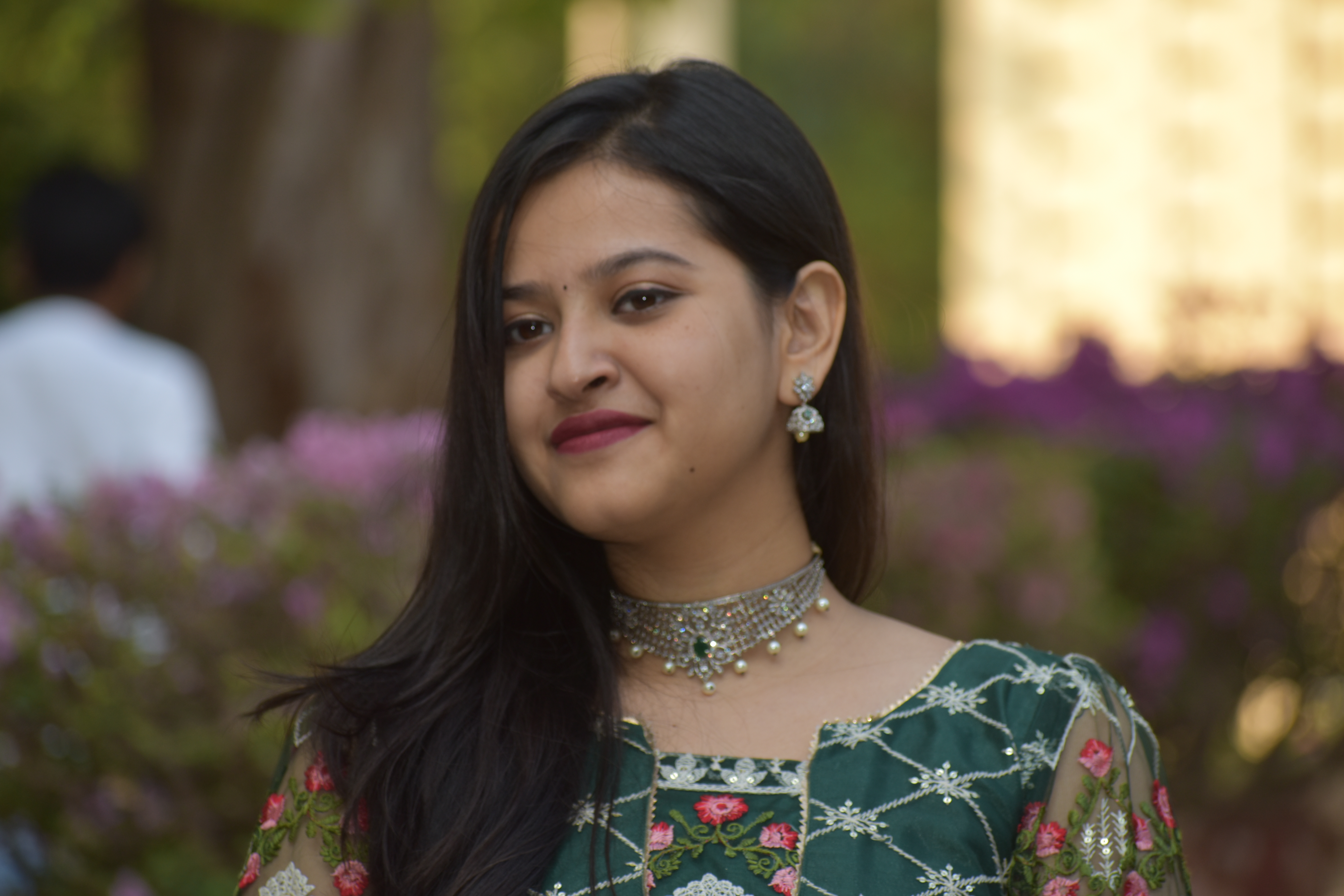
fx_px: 8959
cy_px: 448
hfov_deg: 8.6
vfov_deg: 5.7
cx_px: 672
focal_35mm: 240
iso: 140
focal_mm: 160
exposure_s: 1/200
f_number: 5
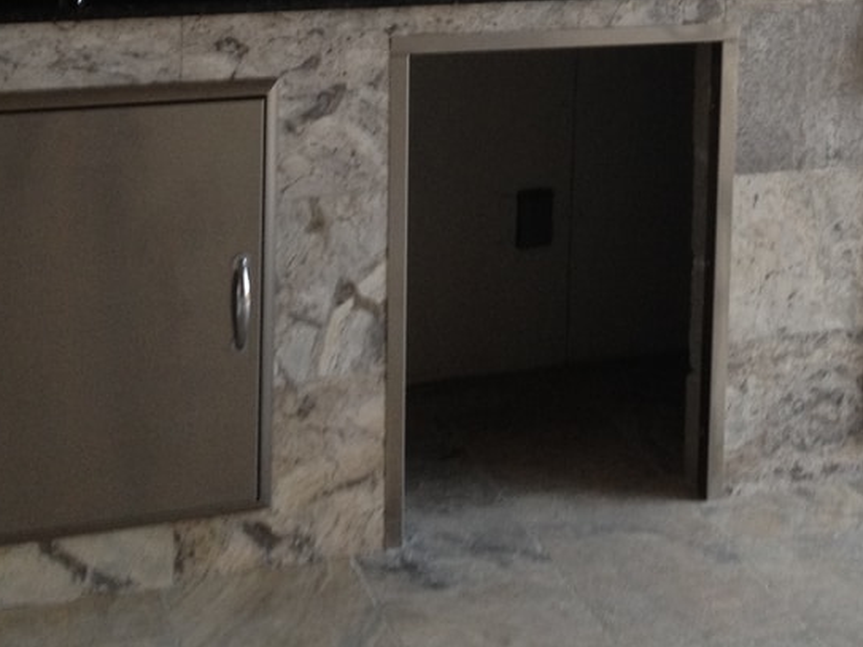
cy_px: -83
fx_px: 2144
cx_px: 746
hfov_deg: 22.3
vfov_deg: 16.6
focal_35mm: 86
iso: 100
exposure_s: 1/20
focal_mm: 4.28
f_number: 2.4
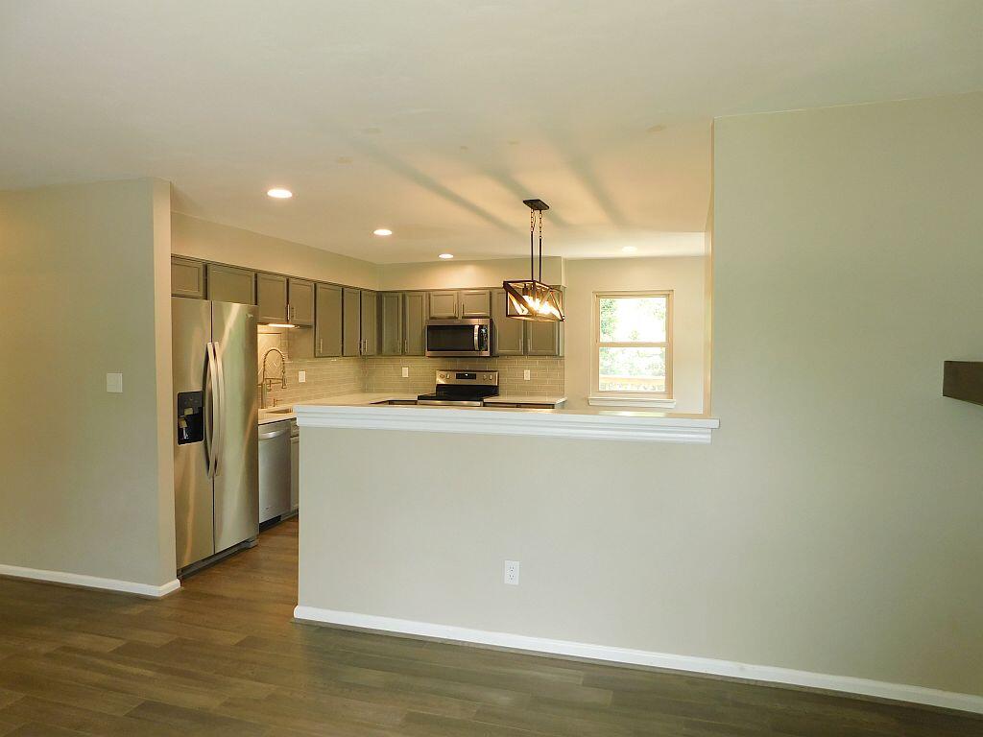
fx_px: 653
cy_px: 368
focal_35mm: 23
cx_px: 492
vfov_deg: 58.9
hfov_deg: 73.9
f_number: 3
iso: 125
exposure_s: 1/30
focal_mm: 4
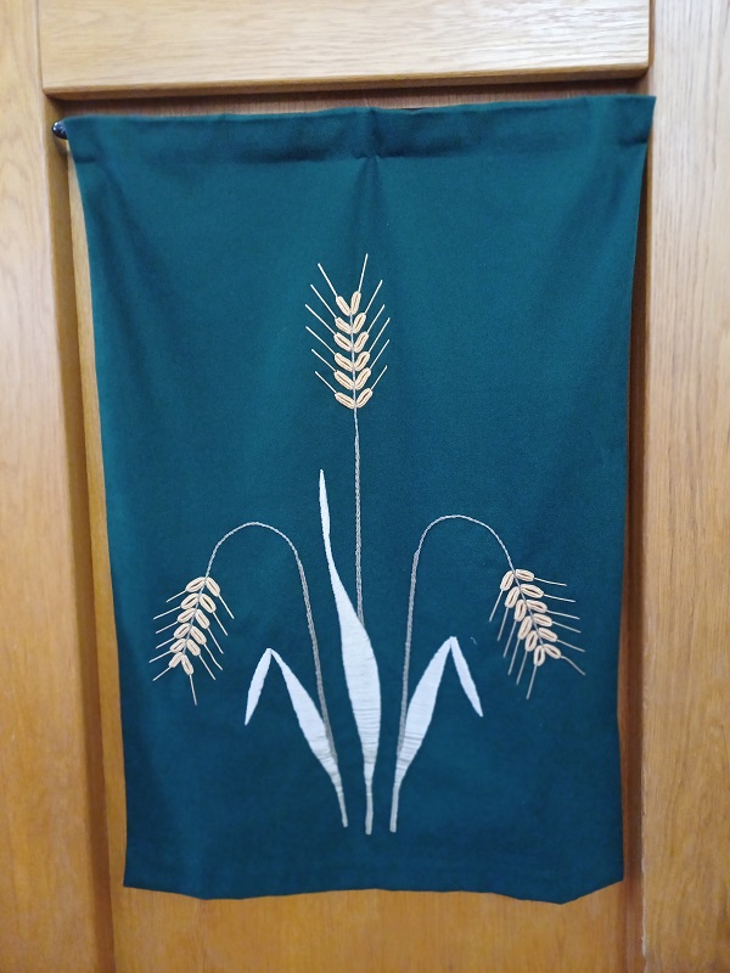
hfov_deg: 54.9
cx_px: 365
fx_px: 703
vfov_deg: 69.4
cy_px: 486
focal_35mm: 25
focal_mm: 4.65
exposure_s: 1/24
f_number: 1.8
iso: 500
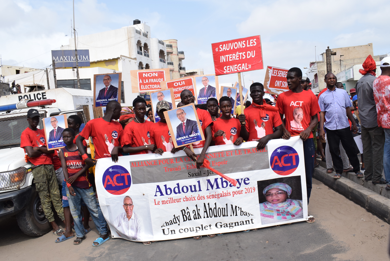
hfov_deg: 61.9
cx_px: 195
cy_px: 130
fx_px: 325
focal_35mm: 30
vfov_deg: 43.7
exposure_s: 1/500
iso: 500
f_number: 11
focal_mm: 20
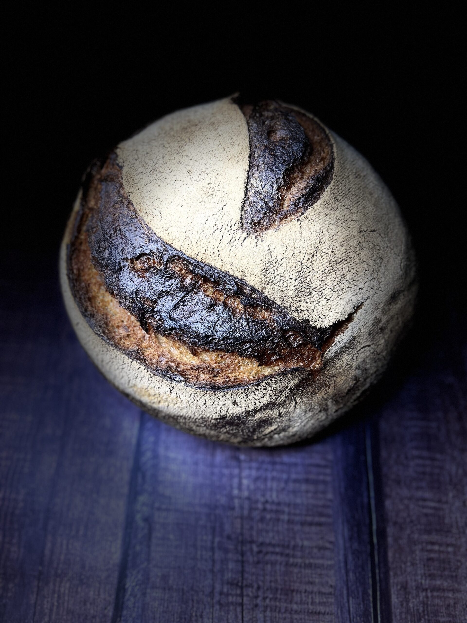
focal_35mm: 26
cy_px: 312
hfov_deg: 53.1
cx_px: 234
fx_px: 468
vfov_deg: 67.3
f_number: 1.5
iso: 100
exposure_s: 1/50
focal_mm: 5.7
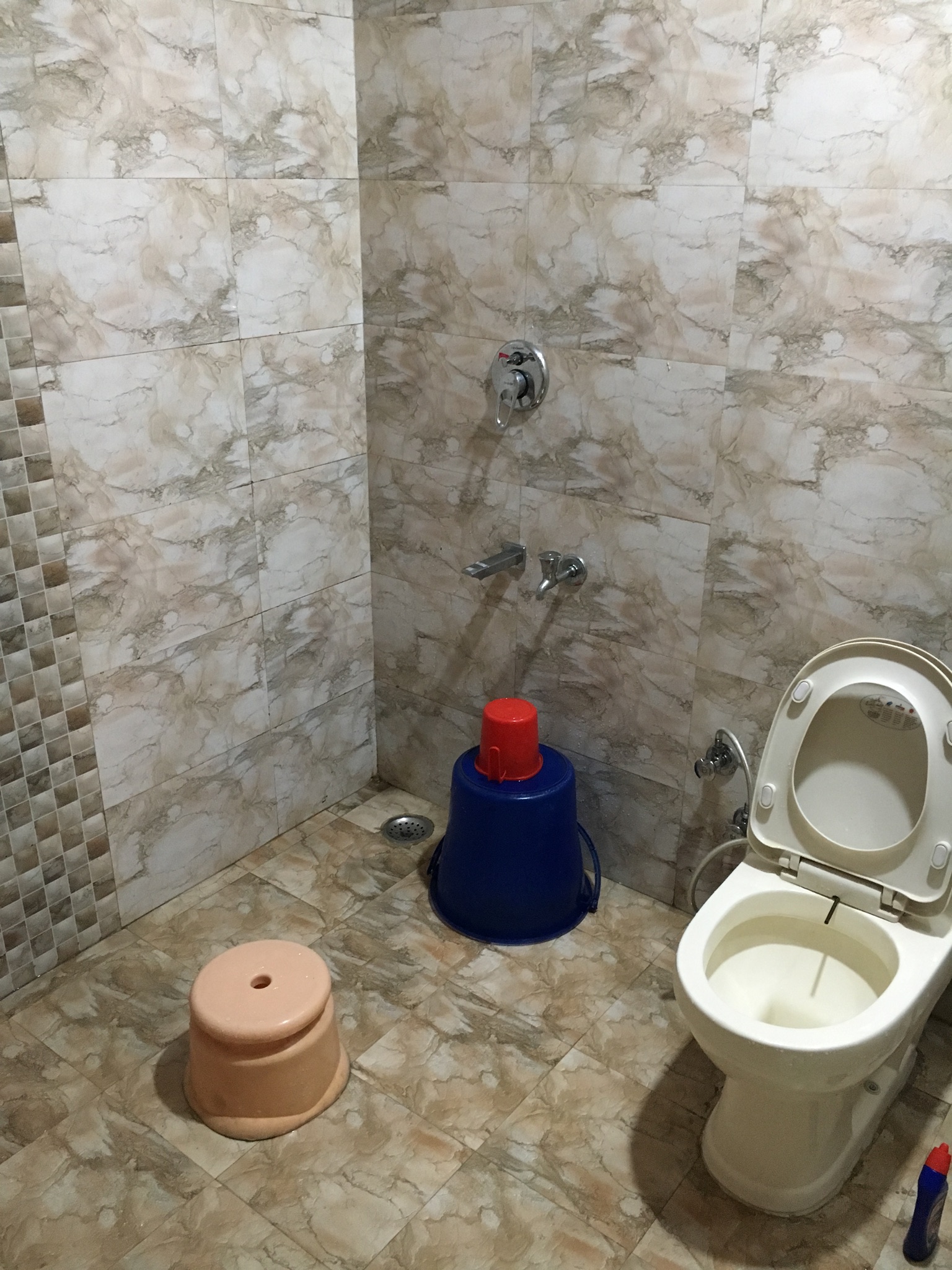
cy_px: 635
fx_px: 1063
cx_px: 476
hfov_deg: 48.2
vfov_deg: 61.7
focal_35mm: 29
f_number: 2.2
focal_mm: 4.15
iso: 200
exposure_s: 1/20
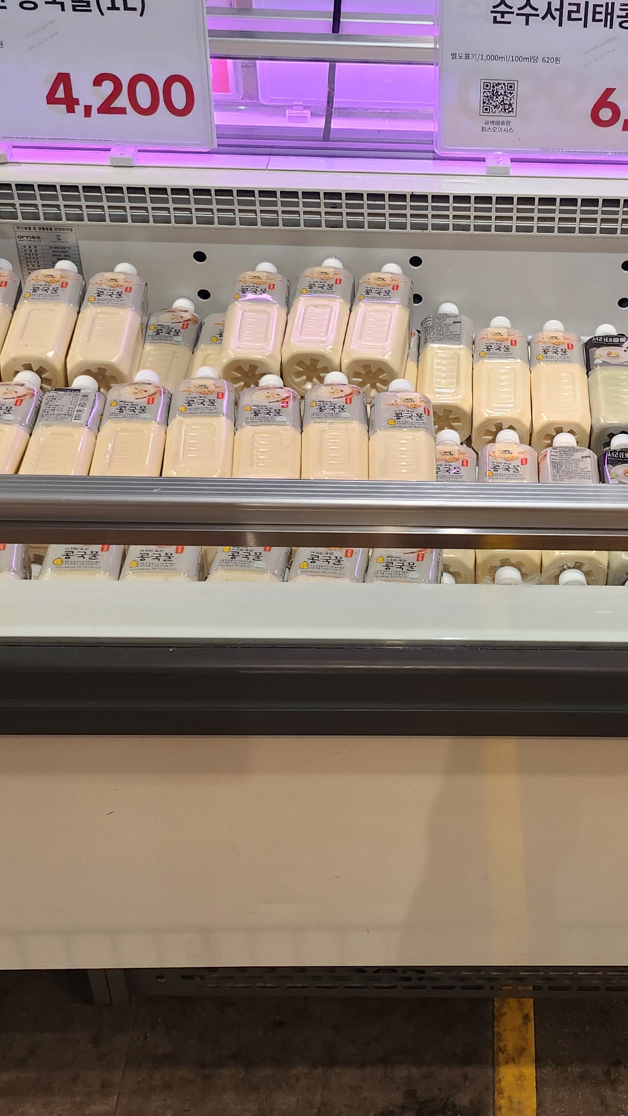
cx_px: 517
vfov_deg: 44.4
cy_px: 465
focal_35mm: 46
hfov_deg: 25.4
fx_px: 1362
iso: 160
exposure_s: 1/120
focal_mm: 5
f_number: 1.8
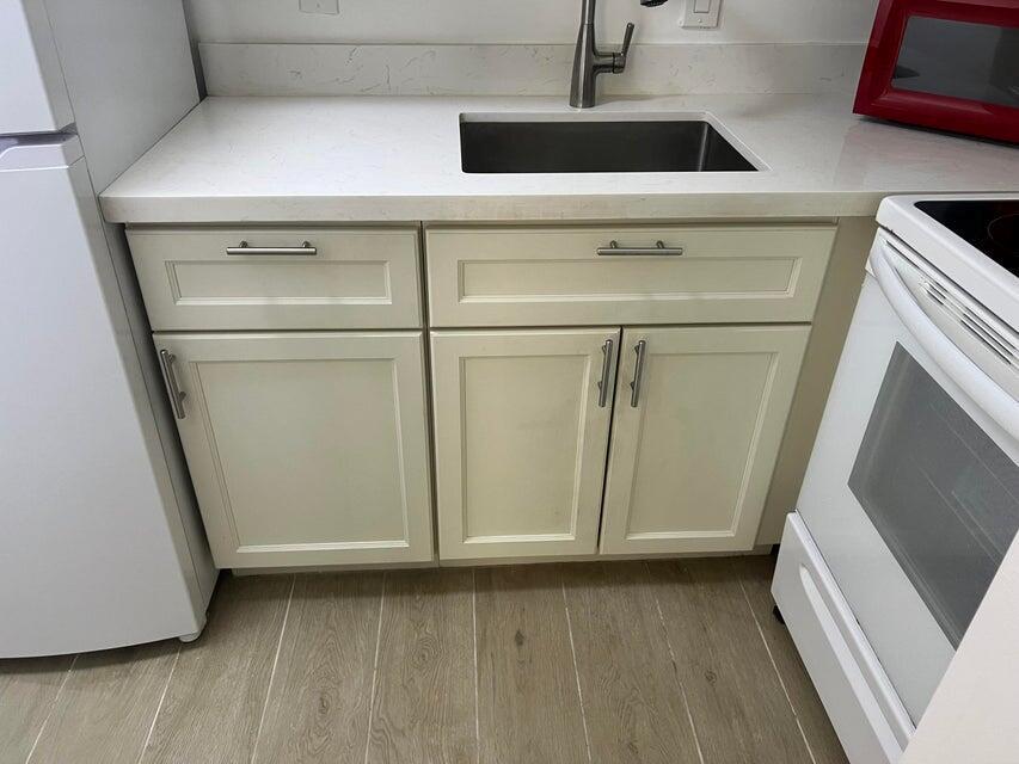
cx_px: 510
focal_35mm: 26
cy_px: 382
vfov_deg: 53.1
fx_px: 765
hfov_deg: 67.3
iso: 160
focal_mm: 5.7
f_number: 1.5
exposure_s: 1/60
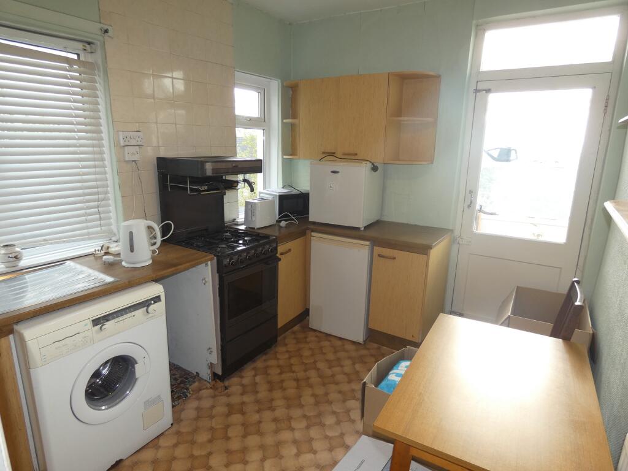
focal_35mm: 20
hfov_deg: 81.7
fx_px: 363
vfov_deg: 66.0
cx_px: 314
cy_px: 236
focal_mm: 3.6
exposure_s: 1/60
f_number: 2.8
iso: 100
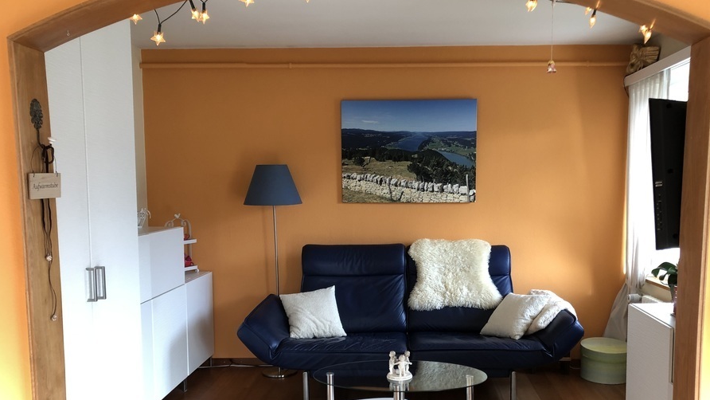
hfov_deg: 56.6
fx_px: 659
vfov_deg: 33.5
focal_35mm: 35
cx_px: 378
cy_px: 255
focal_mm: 3.99
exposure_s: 1/25
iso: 32
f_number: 1.8
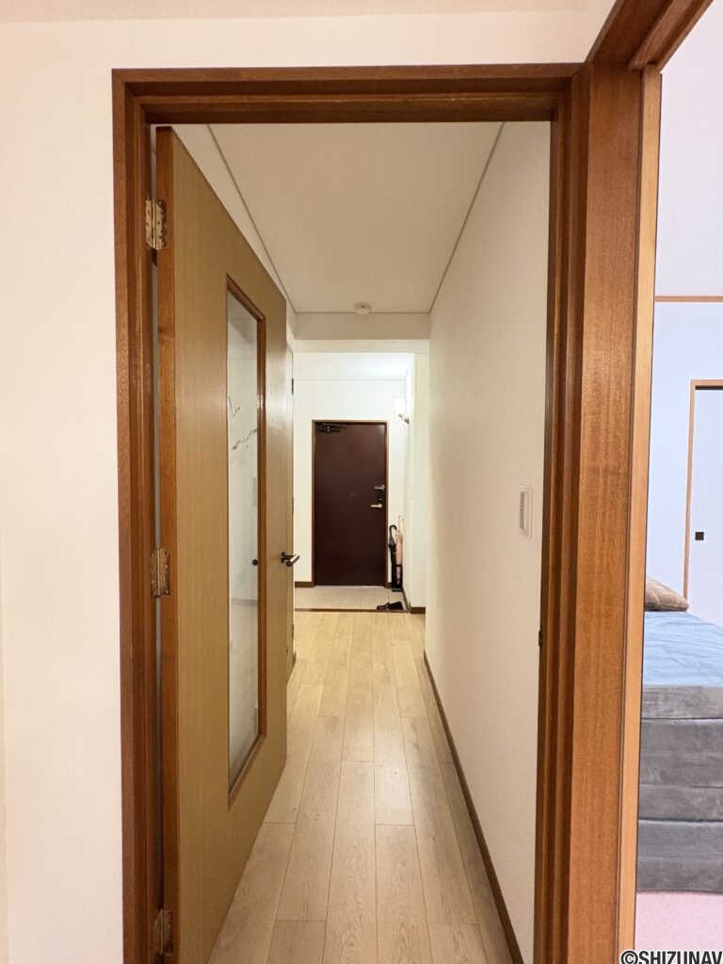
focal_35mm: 14
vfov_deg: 102.1
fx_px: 390
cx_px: 362
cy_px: 482
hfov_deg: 85.7
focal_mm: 2.22
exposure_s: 1/60
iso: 800
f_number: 2.2
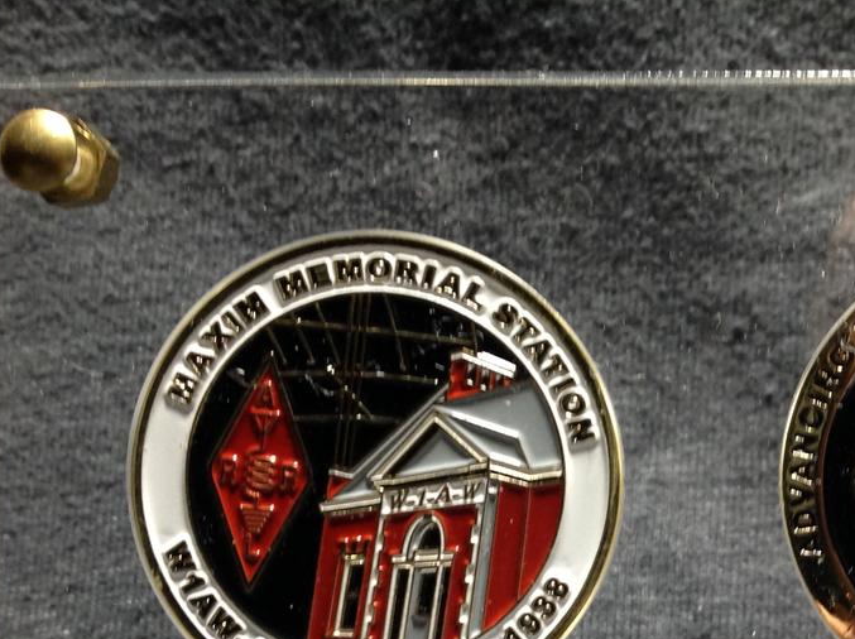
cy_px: 534
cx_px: 707
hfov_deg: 30.3
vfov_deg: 23.2
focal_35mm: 62
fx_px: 1529
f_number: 2.4
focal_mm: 4.28
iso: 160
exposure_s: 1/15
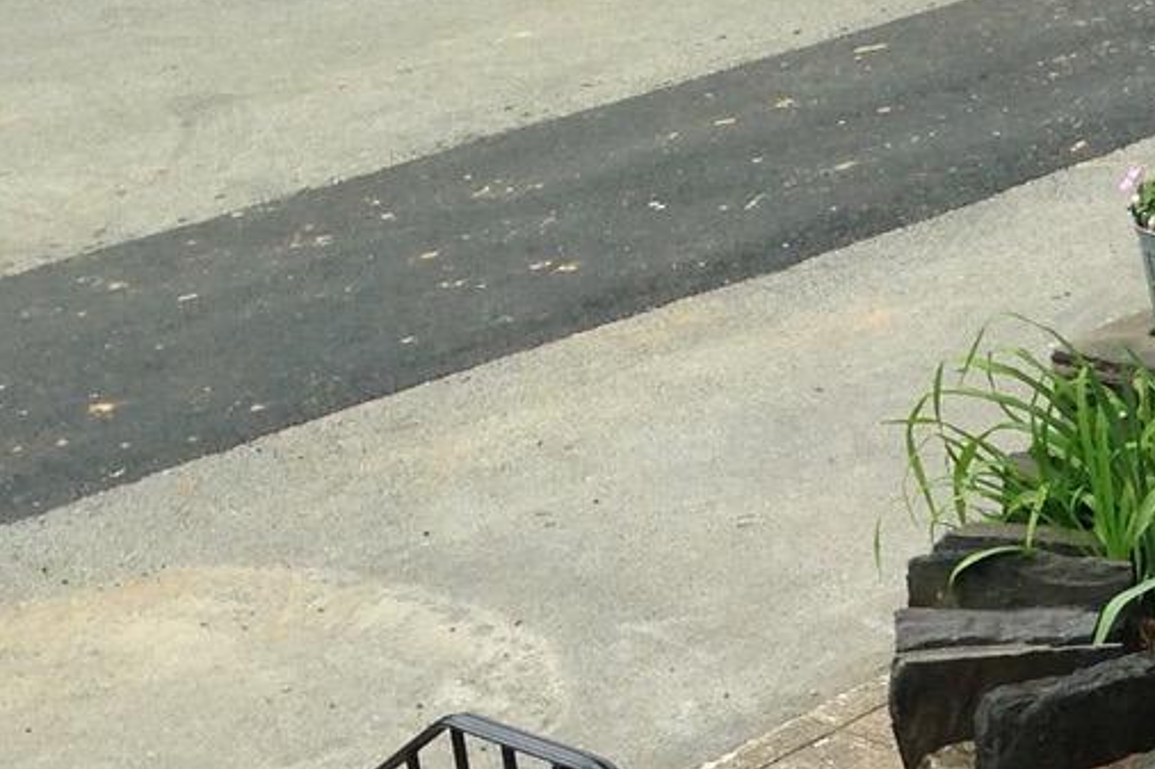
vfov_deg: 9.7
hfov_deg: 13.4
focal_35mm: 139
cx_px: 2004
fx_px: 4458
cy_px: 897
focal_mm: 4.12
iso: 50
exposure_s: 1/542
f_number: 2.4
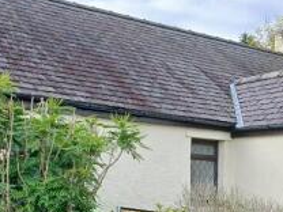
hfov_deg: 26.4
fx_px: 597
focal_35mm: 73
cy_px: 154
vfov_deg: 20.0
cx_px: 80
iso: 20
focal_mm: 3.98
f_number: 1.8
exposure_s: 1/156
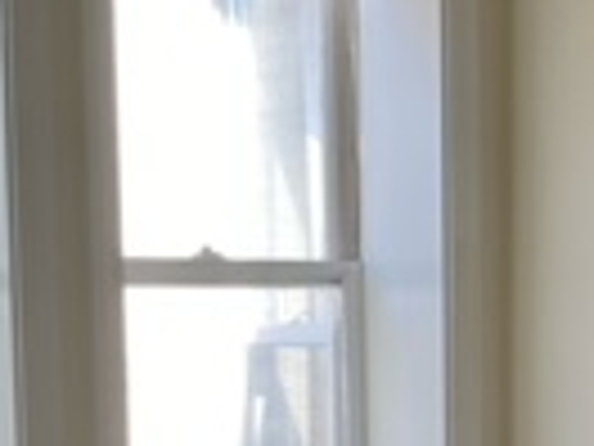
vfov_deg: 10.6
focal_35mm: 136
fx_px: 2334
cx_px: 392
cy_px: 640
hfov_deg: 14.5
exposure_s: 1/120
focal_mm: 3.99
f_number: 1.8
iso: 50
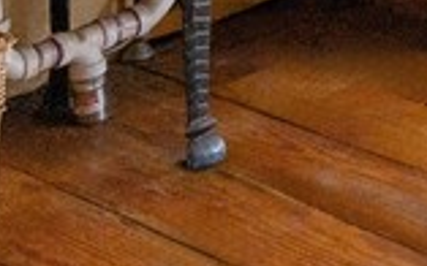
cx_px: 921
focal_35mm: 138
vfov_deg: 7.9
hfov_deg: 12.8
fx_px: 1600
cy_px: -596
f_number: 7.1
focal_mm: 13
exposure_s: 1/30
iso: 320
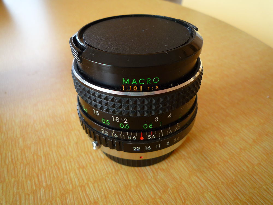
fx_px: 197
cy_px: 102
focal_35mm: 25
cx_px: 136
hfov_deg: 69.4
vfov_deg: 54.9
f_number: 2.8
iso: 100
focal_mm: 4.4
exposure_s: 1/60
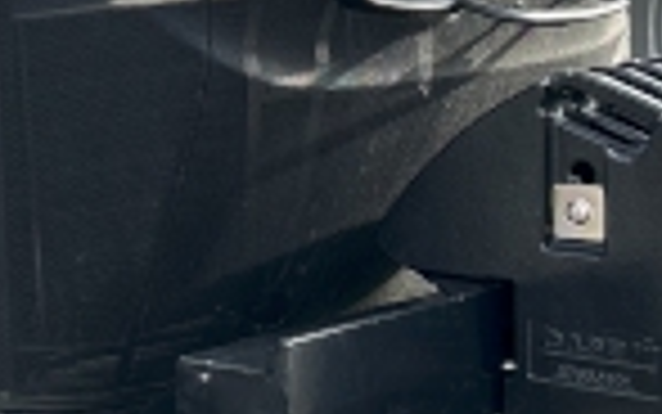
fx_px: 2707
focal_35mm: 150
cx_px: -599
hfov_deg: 12.5
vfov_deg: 8.6
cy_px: -140
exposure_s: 1/769
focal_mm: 5.7
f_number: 1.5
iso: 50
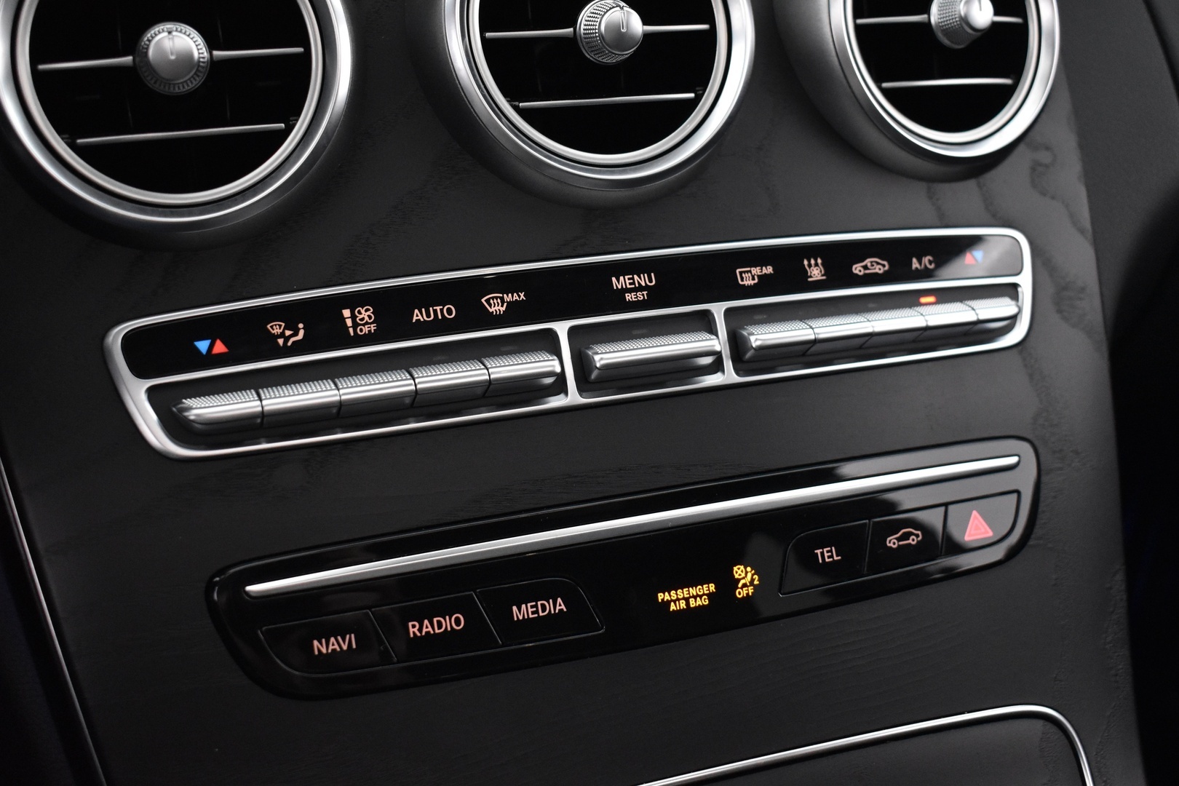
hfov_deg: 43.6
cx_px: 590
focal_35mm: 45
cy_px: 393
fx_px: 1474
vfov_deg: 29.9
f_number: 4.2
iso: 3200
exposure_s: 1/40
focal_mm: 30
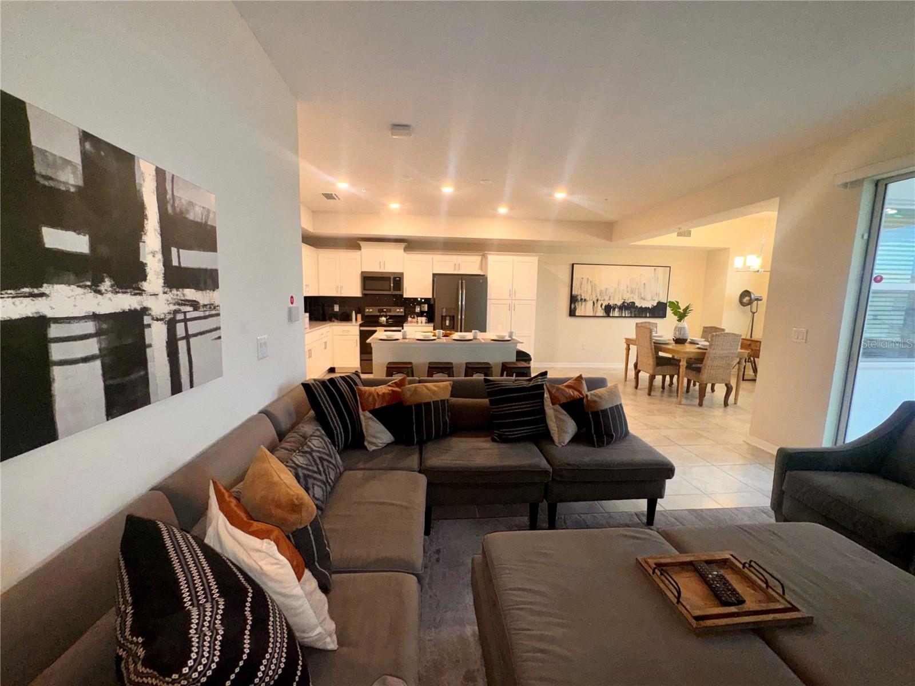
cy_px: 343
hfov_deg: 102.1
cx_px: 458
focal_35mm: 14
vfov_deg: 85.7
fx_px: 370
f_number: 2.2
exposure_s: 1/61
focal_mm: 2.22
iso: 80
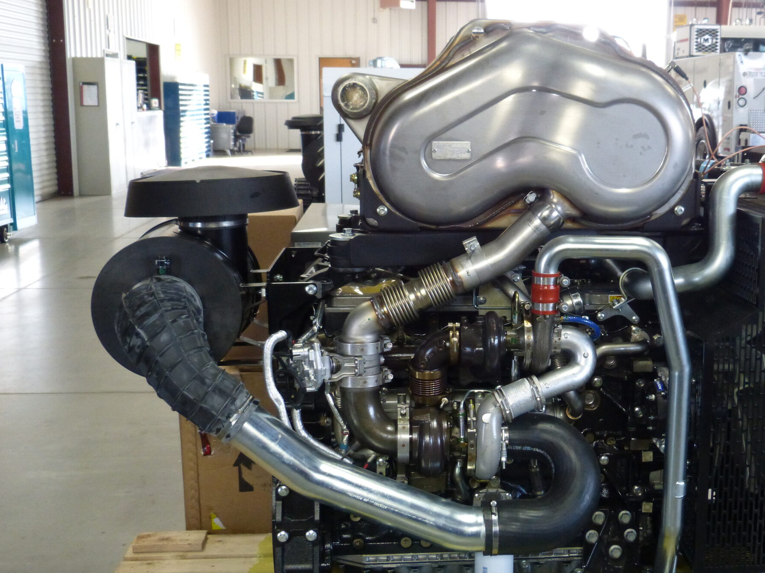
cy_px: 313
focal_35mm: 49
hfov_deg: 38.4
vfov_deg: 29.7
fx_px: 1083
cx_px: 522
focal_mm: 6.1
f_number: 3
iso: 400
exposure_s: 1/60
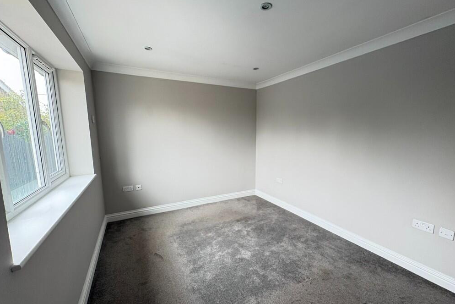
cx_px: 230
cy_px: 158
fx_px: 190
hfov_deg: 100.4
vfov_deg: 77.3
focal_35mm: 15
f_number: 2.2
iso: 250
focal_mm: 2.22
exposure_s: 1/63
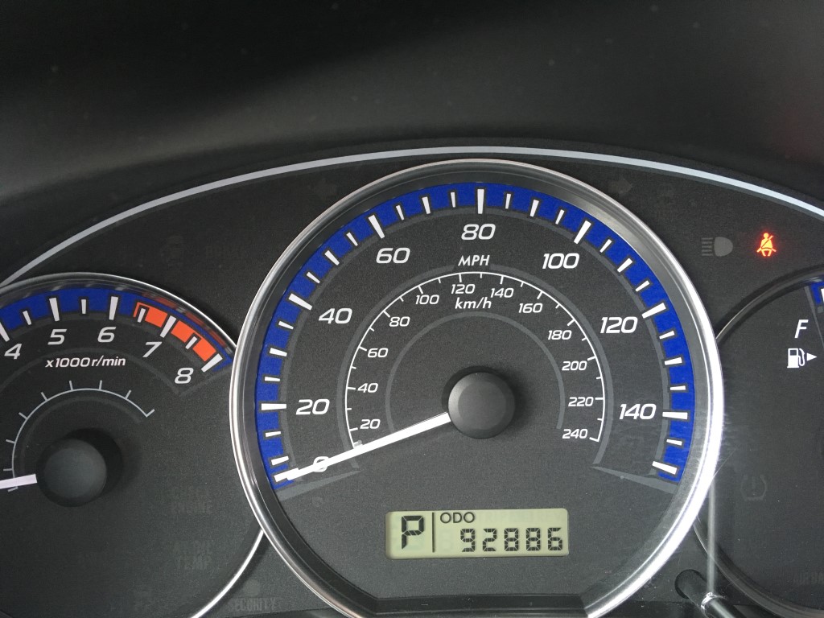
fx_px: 690
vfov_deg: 48.2
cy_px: 309
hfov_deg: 61.7
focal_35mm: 29
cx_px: 412
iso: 125
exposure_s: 1/30
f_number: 2.2
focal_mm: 4.15
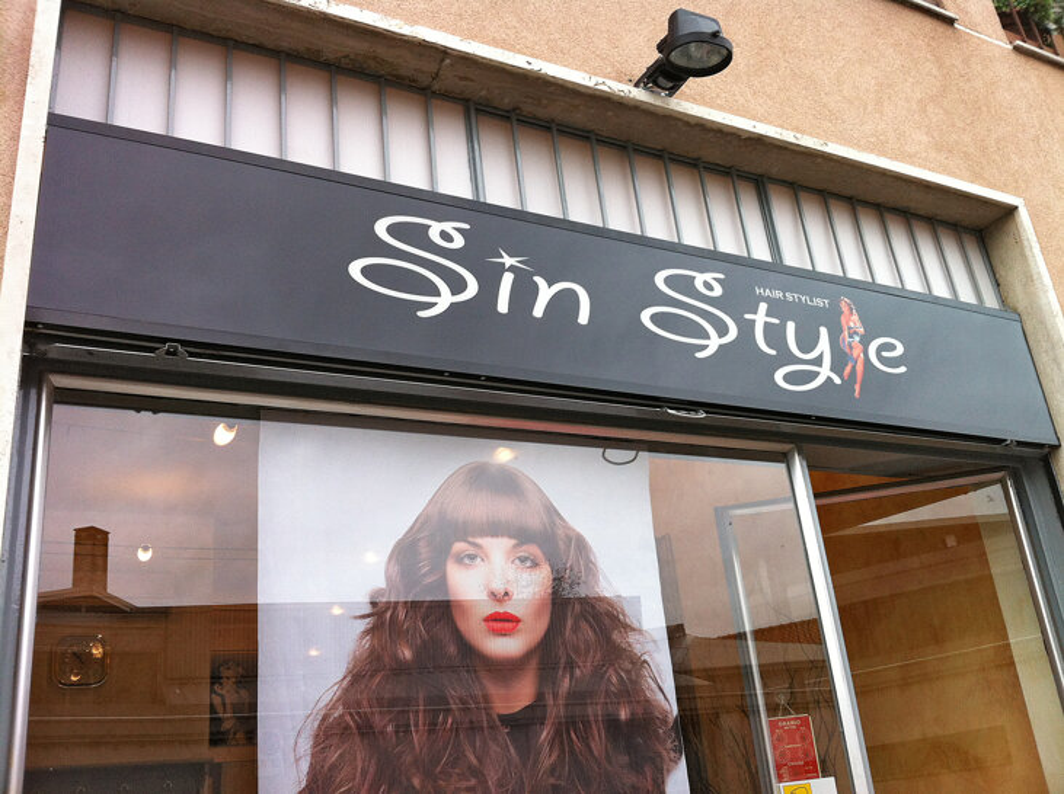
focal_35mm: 35
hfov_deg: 52.7
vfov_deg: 40.6
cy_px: 397
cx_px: 532
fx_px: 1074
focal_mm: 3.85
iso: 100
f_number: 2.8
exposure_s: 1/120
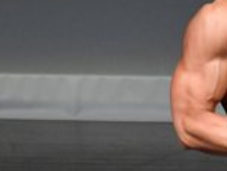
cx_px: 311
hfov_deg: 1.1
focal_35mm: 1798
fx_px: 11818
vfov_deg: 0.8
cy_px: 107
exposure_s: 1/400
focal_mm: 250
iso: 4000
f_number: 5.6
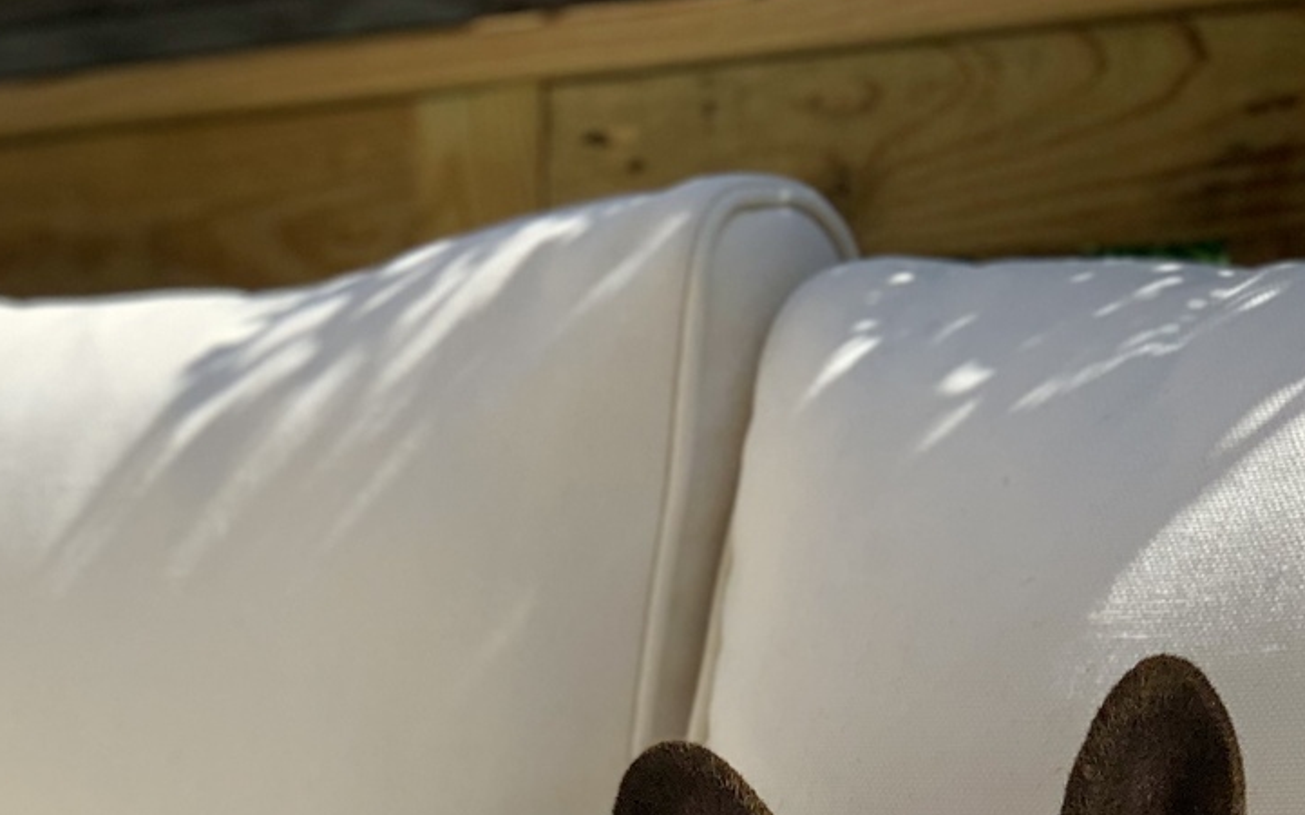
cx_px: 396
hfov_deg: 13.7
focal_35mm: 153
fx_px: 5439
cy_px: 1081
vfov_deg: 8.4
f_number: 2.4
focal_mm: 6
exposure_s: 1/1845
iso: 16
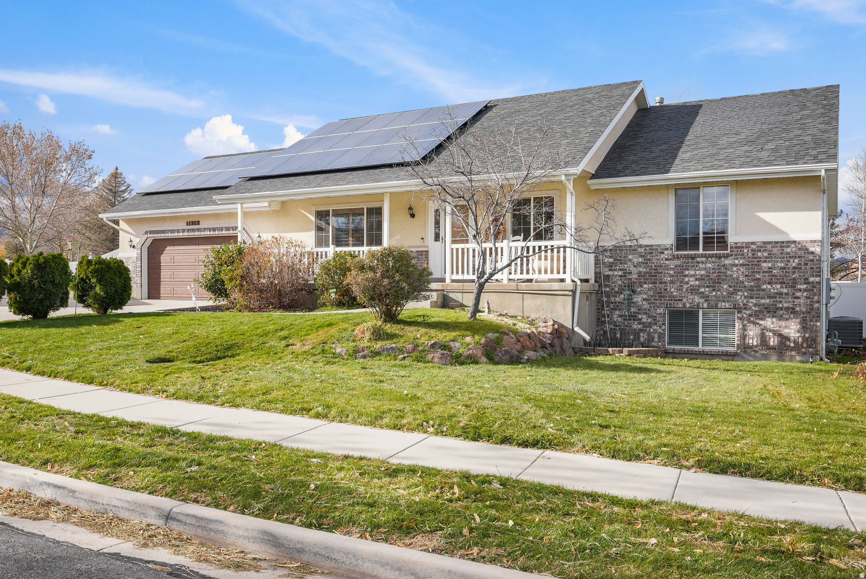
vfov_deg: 45.0
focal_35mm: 29
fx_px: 698
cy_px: 290
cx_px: 433
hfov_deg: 63.6
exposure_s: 1/320
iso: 250
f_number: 9
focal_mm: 29
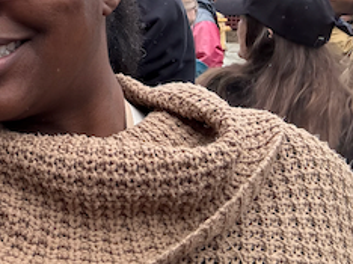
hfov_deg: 28.7
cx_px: -3
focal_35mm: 63
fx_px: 642
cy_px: -68
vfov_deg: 21.3
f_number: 1.9
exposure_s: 1/244
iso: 40
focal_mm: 2.69
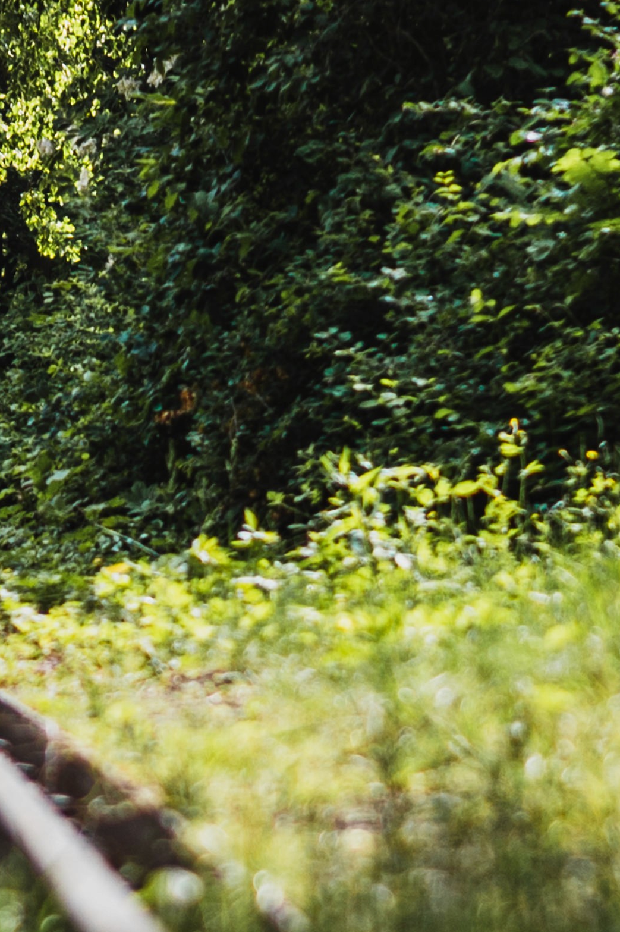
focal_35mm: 134
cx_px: -224
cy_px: 906
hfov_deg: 10.0
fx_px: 3465
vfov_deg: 15.1
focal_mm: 35
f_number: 1.4
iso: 125
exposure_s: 1/3200
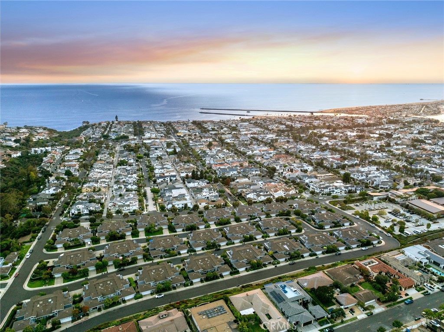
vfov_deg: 56.7
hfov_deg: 71.6
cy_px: 166
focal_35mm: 24
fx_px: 308
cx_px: 222
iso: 410
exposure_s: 1/400
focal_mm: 12.29
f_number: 2.8
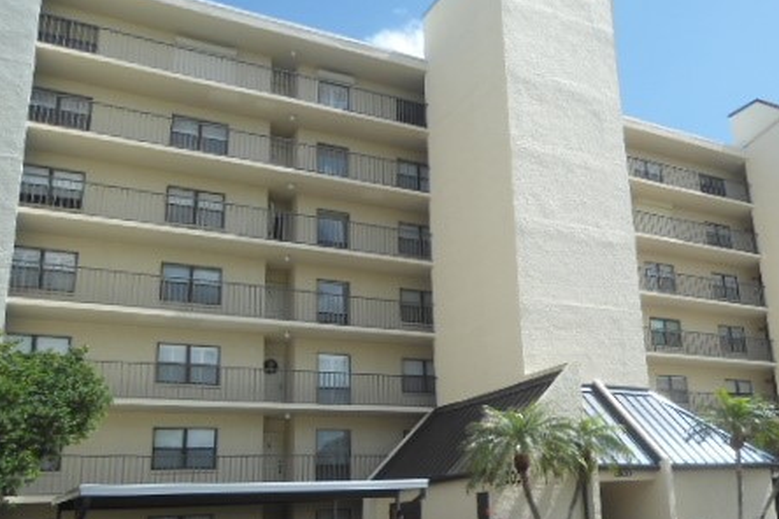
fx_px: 844
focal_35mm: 39
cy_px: 347
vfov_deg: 33.9
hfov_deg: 48.6
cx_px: 530
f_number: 2.8
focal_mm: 4.7
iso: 80
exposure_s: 1/1000
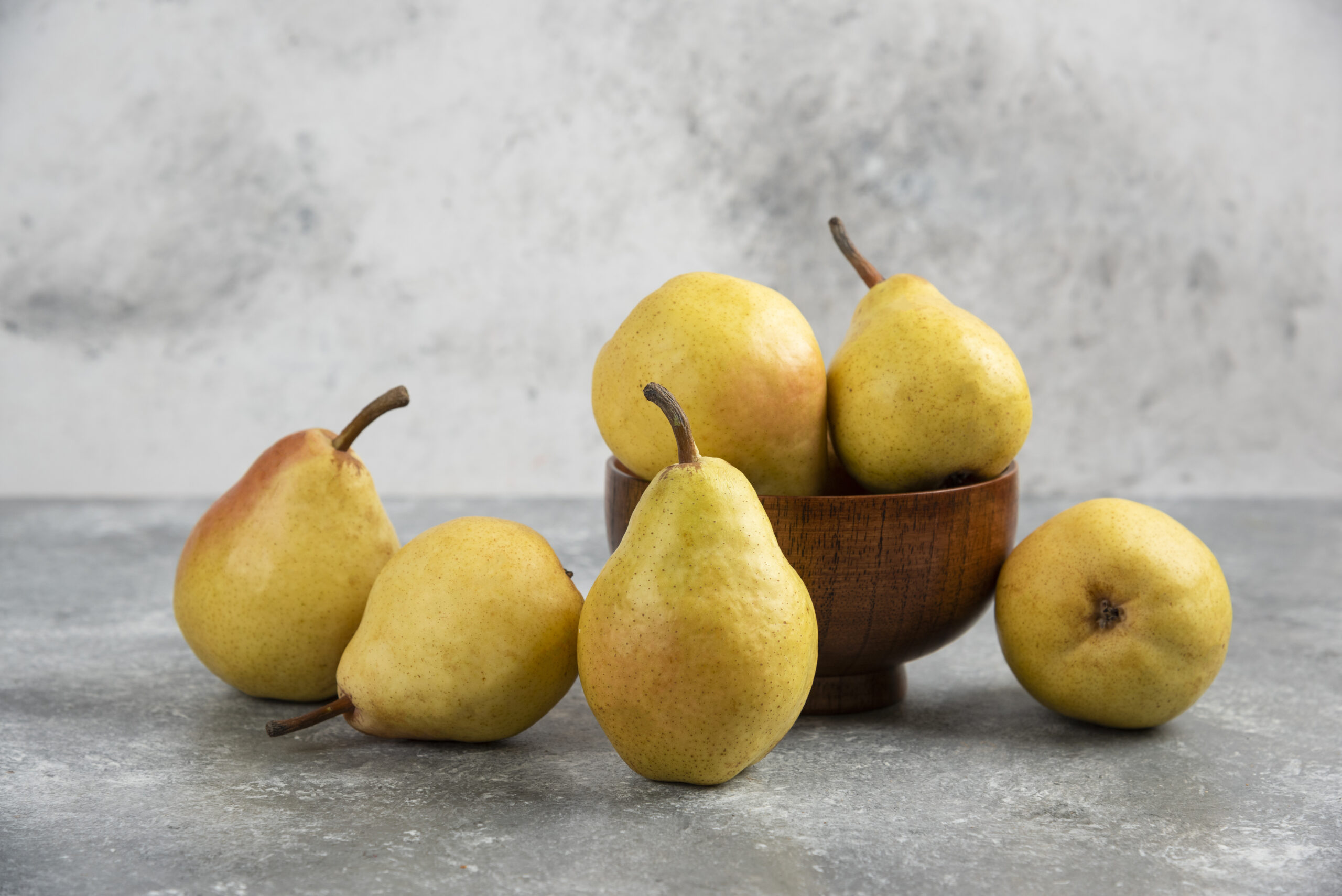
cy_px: 448
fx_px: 3170
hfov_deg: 23.9
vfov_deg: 16.1
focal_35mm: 85
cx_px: 671
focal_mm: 85
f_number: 8
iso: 320
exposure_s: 1/100
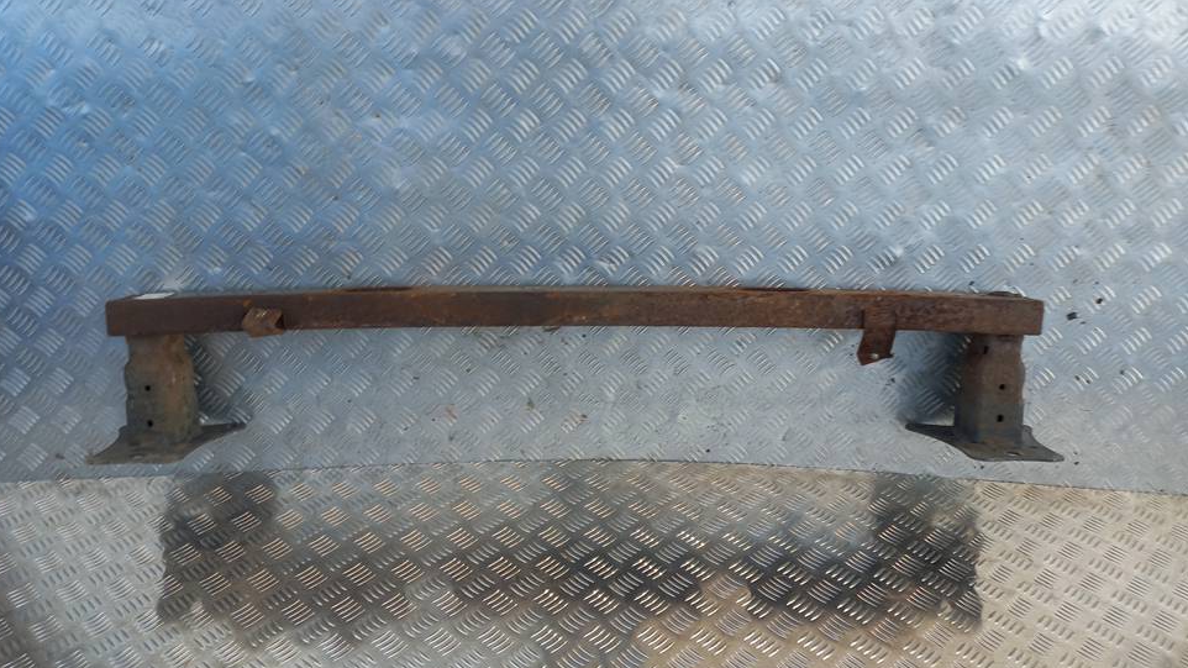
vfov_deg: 40.1
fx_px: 913
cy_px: 364
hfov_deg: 66.1
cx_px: 579
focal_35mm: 29
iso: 25
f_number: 1.8
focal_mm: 4.6
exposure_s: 1/100
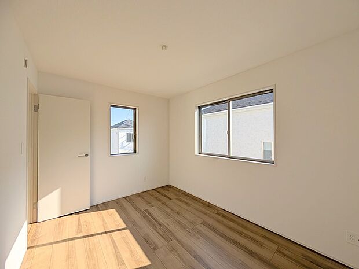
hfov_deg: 110.5
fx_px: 124
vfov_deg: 94.5
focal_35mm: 12
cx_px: 180
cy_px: 134
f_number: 1.7
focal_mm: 2.02
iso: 50
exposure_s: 1/1395
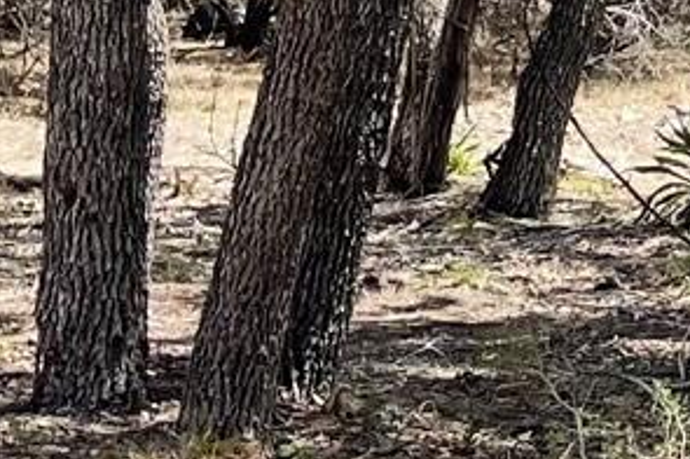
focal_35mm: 185
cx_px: 1773
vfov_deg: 7.1
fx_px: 3542
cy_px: -485
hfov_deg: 9.6
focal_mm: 4.2
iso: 32
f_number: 1.6
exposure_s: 1/1770
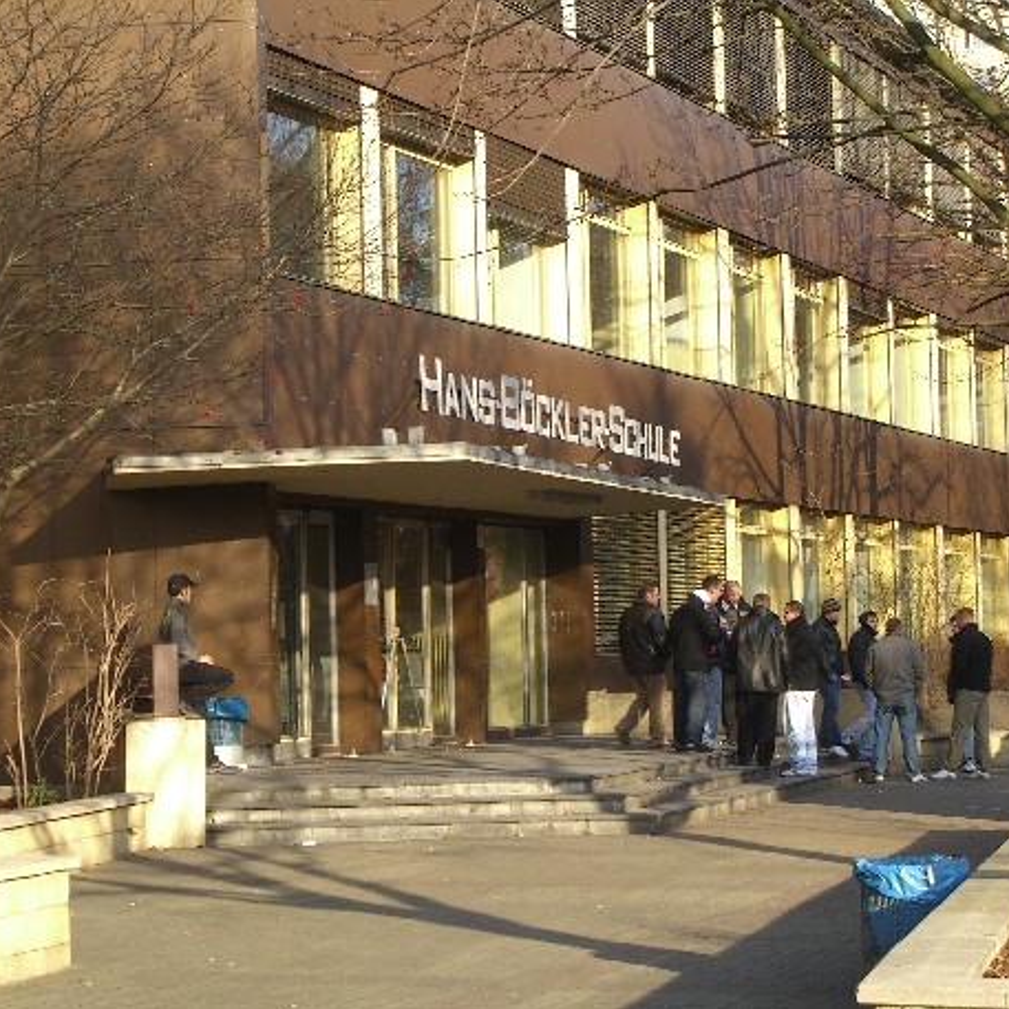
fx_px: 3133
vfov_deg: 18.3
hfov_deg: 18.3
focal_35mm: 95
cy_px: 506
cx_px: 442
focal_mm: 16.6
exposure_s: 1/160
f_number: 4.4
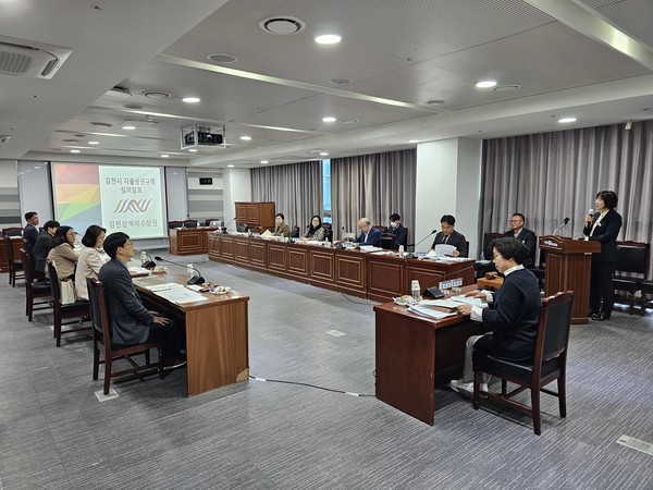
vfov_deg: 58.9
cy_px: 245
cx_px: 326
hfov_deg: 73.9
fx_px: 434
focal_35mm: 23
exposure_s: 1/60
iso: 125
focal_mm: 6.3
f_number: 1.7
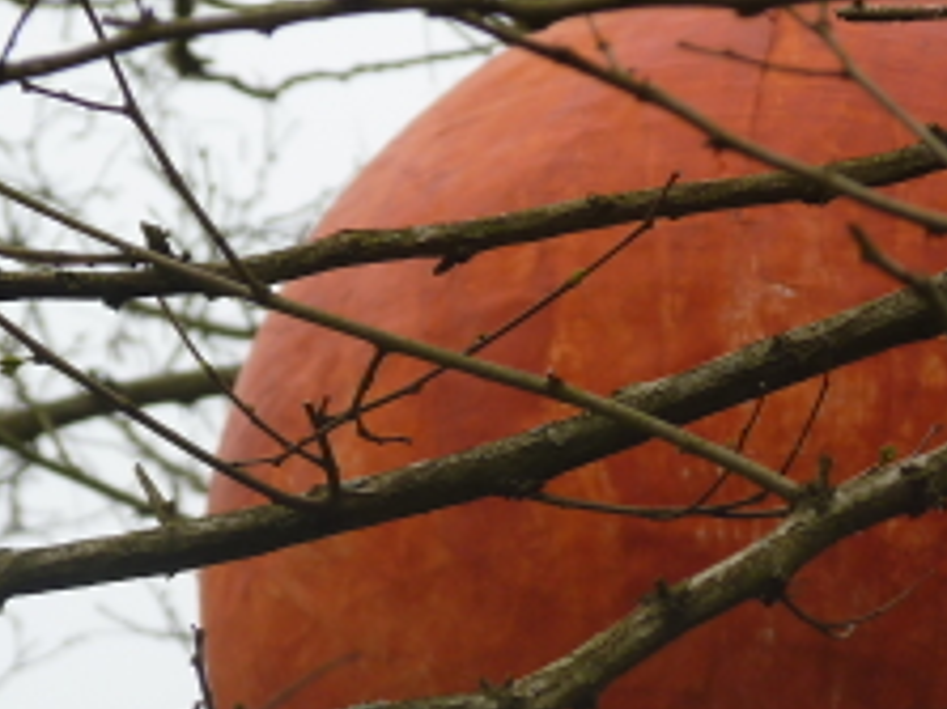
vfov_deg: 2.3
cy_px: 599
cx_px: 936
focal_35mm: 648
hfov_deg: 3.1
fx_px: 17718
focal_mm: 38.5
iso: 80
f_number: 4
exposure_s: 1/160
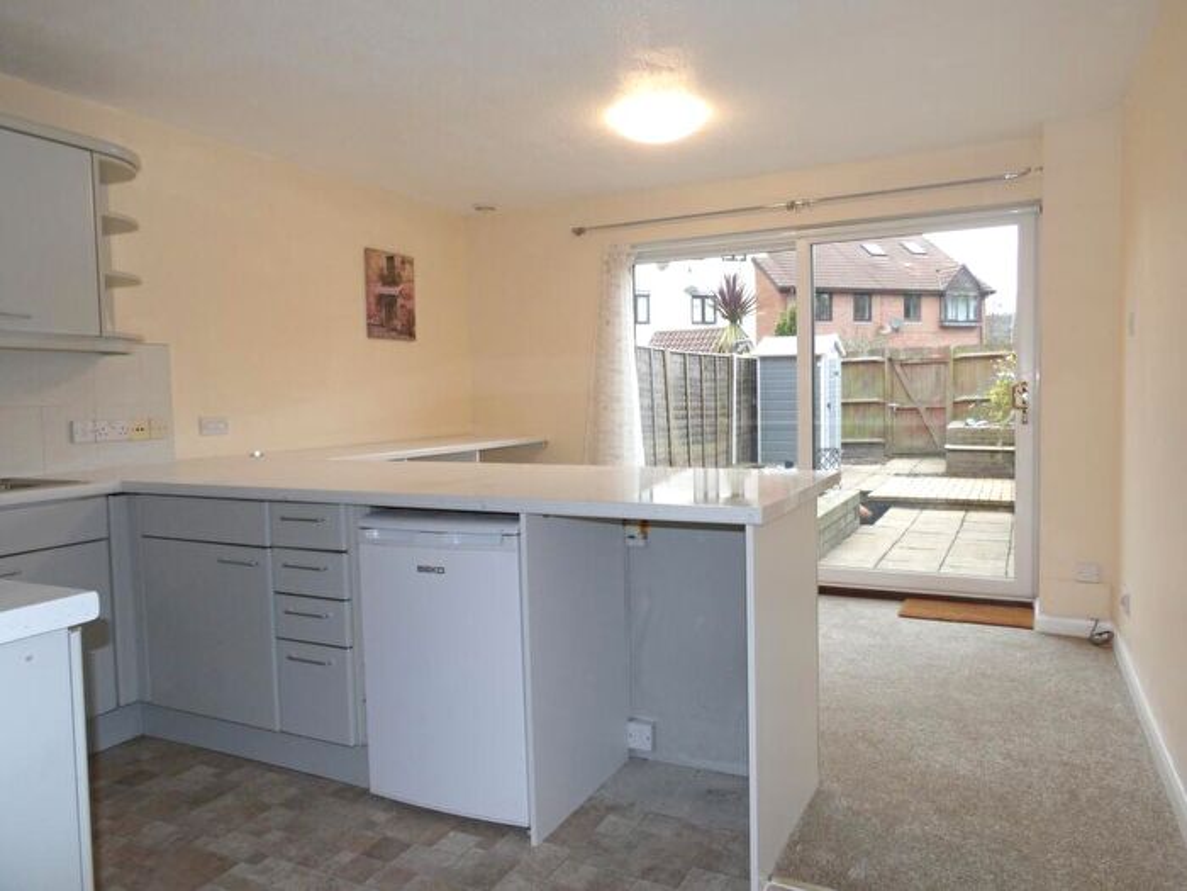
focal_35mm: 24
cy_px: 446
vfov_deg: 56.8
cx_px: 594
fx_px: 823
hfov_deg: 71.6
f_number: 4.1
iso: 200
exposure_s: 1/25
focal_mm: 4.3
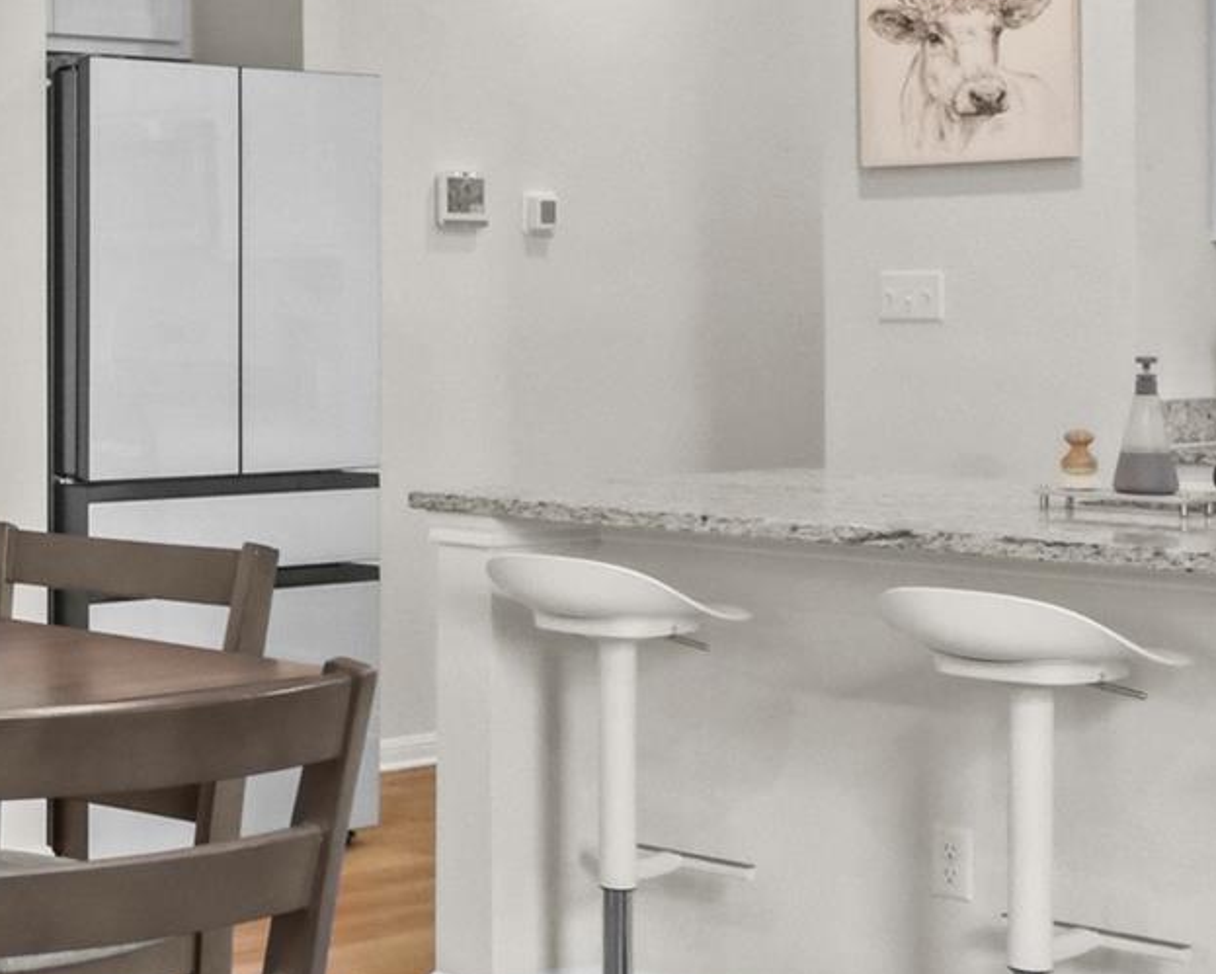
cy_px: 333
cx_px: -304
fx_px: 2664
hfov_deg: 23.2
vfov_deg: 20.7
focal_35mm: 74
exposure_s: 1/2
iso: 3200
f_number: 16
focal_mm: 16
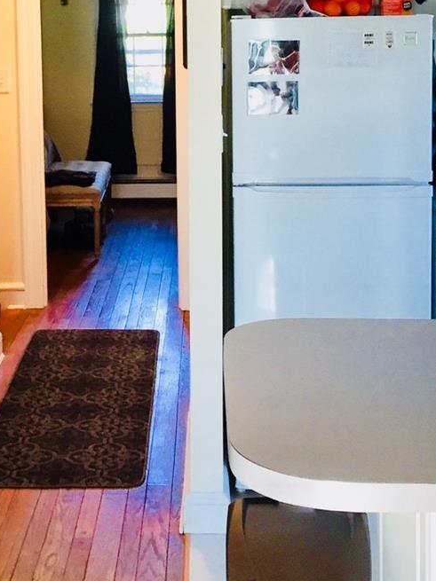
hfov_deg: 21.4
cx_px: 115
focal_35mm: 68
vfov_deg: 28.1
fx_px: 1142
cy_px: 134
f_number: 2.2
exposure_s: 1/30
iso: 80
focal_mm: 4.15
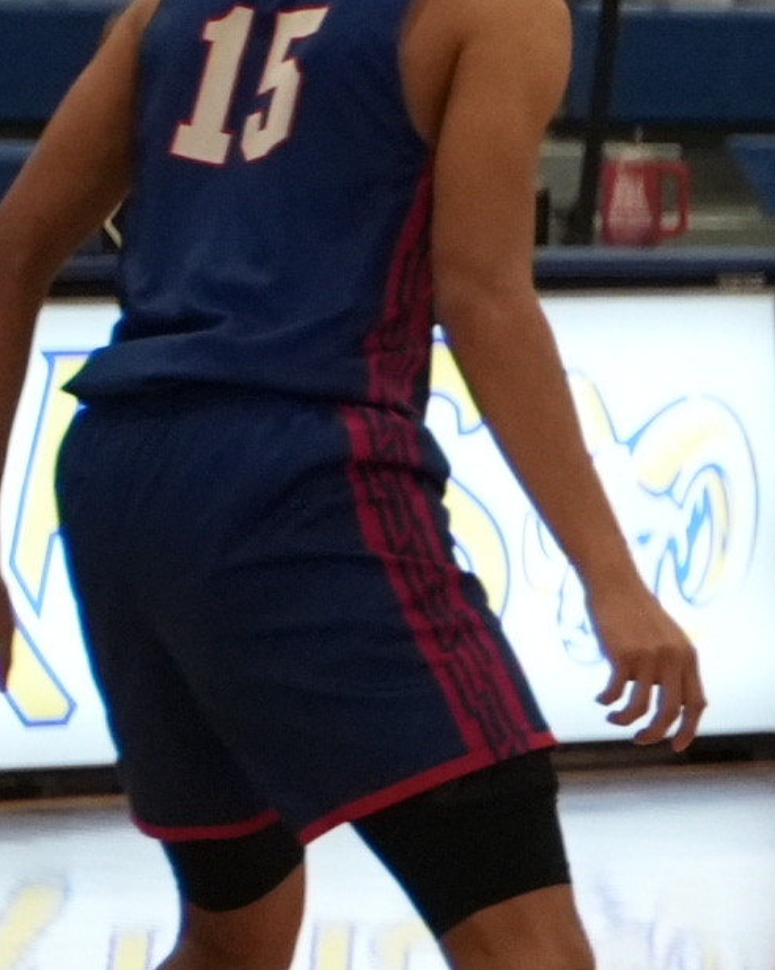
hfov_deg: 3.2
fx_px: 13543
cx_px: 1704
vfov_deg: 4.1
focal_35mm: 472
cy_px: 513
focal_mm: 112
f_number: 4
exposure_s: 1/800
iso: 8000
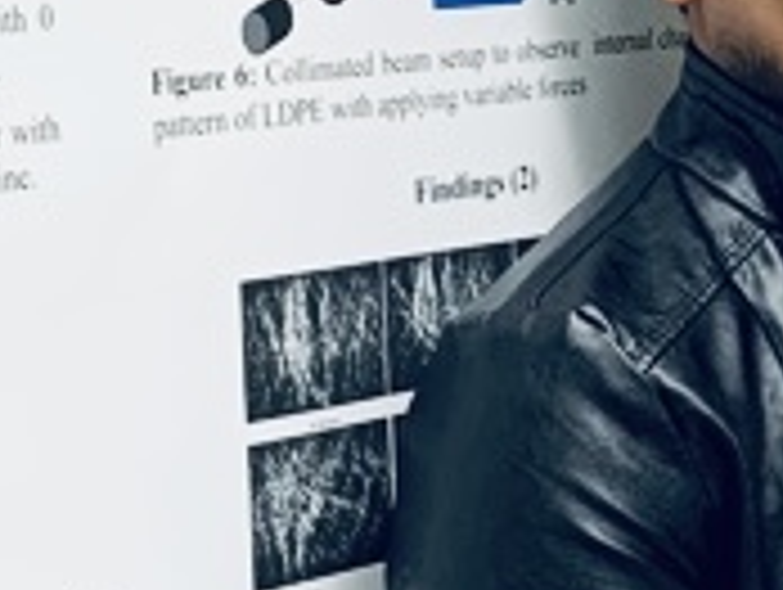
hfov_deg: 12.8
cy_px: 221
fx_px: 3466
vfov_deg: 9.7
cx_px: 639
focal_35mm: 153
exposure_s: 1/60
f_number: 1.8
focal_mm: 4.25
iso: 160
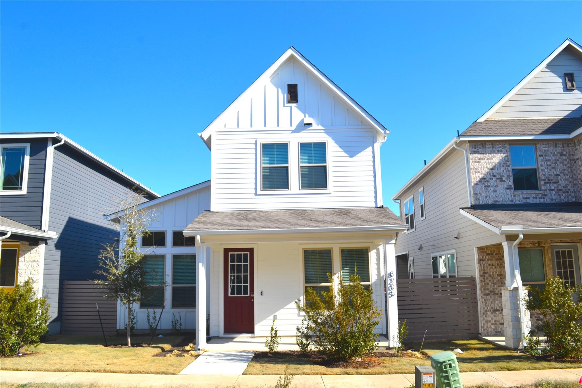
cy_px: 194
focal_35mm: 27
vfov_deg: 47.9
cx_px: 291
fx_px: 436
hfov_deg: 67.4
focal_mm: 18
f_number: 8
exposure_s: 1/250
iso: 100
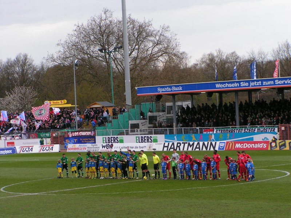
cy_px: 109
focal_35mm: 125
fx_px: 1051
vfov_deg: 11.9
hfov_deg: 15.8
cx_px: 146
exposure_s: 1/200
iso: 50
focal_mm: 19.1
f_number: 5
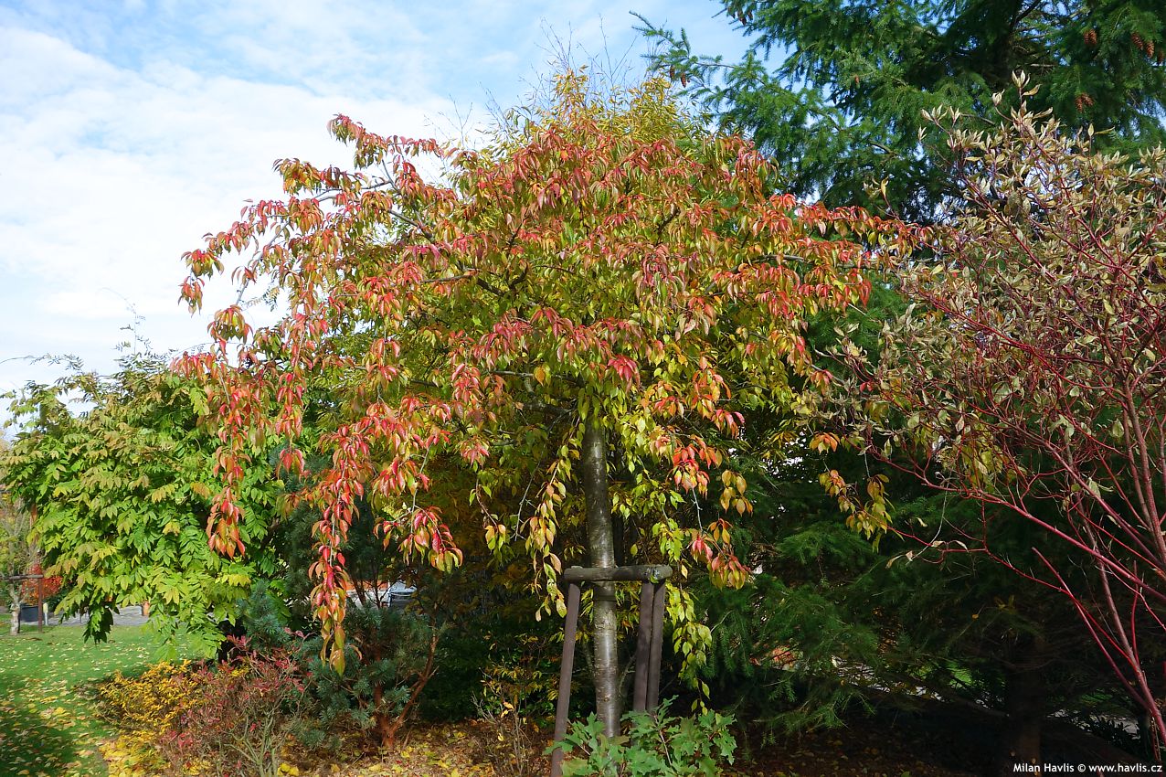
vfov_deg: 39.9
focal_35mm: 33
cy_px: 388
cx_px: 583
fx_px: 1068
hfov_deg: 57.2
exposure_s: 1/200
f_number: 5.6
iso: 125
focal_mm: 12.18
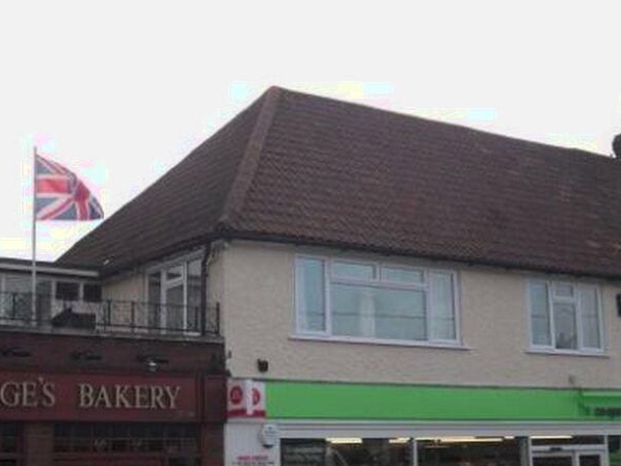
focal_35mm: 62
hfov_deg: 31.2
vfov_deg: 23.7
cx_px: 286
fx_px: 1113
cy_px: 255
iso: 100
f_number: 9.6
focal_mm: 9.4
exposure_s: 1/100
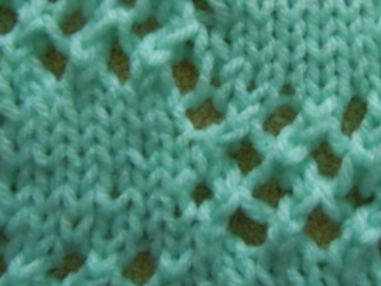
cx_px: 274
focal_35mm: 52
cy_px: 50
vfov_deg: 27.4
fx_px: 573
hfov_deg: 36.2
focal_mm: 5.4
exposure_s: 1/10
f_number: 3.5
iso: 800
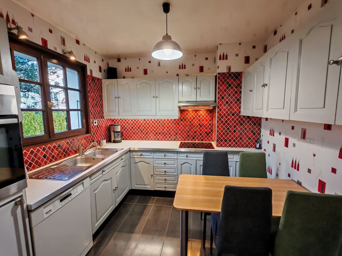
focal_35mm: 16
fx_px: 158
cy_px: 128
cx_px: 171
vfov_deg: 78.1
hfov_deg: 94.5
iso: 125
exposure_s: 1/50
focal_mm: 1.96
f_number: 2.2
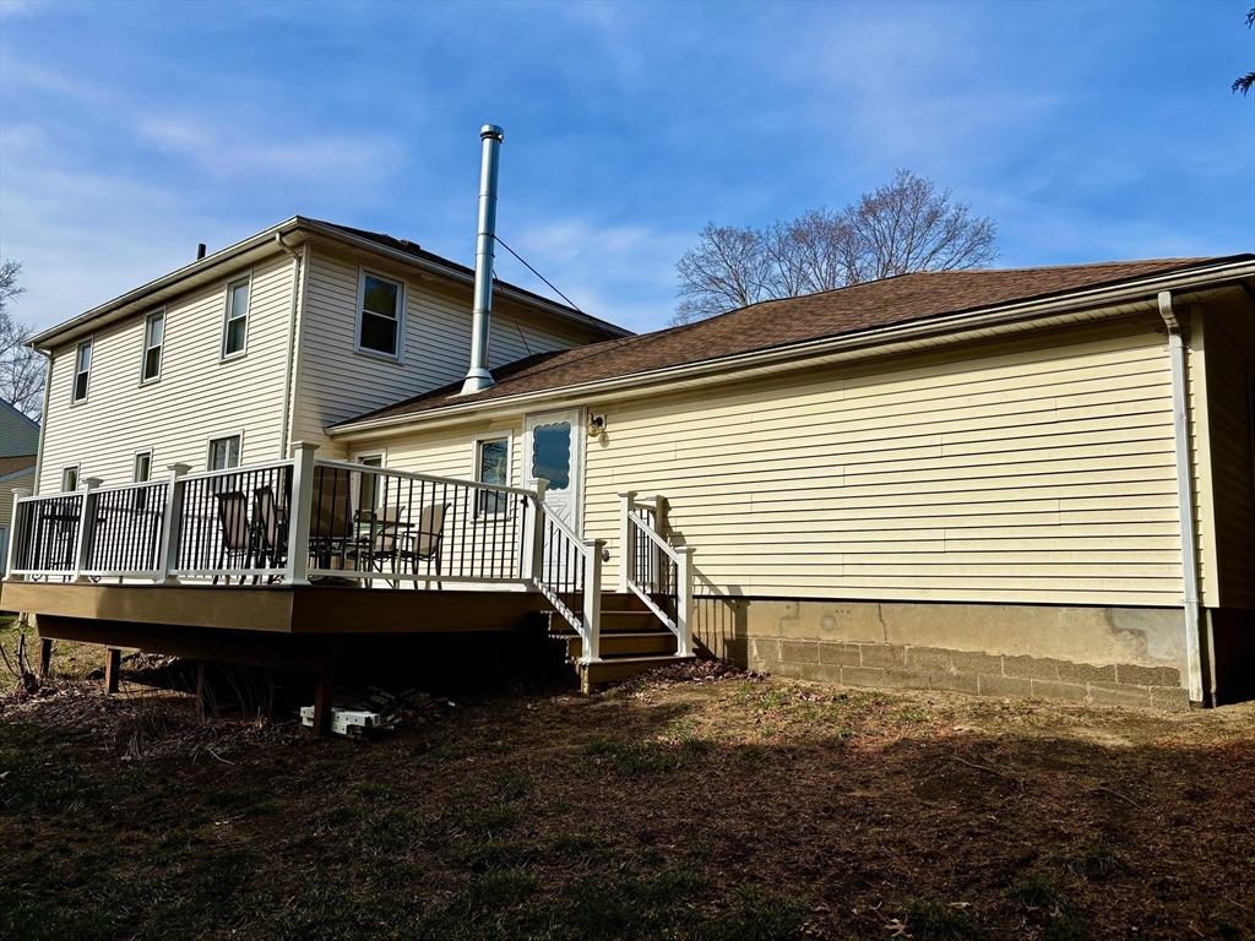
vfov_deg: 53.1
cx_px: 628
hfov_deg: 67.3
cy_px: 470
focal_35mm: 26
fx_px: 943
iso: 50
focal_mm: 5.96
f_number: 1.6
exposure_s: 1/4630
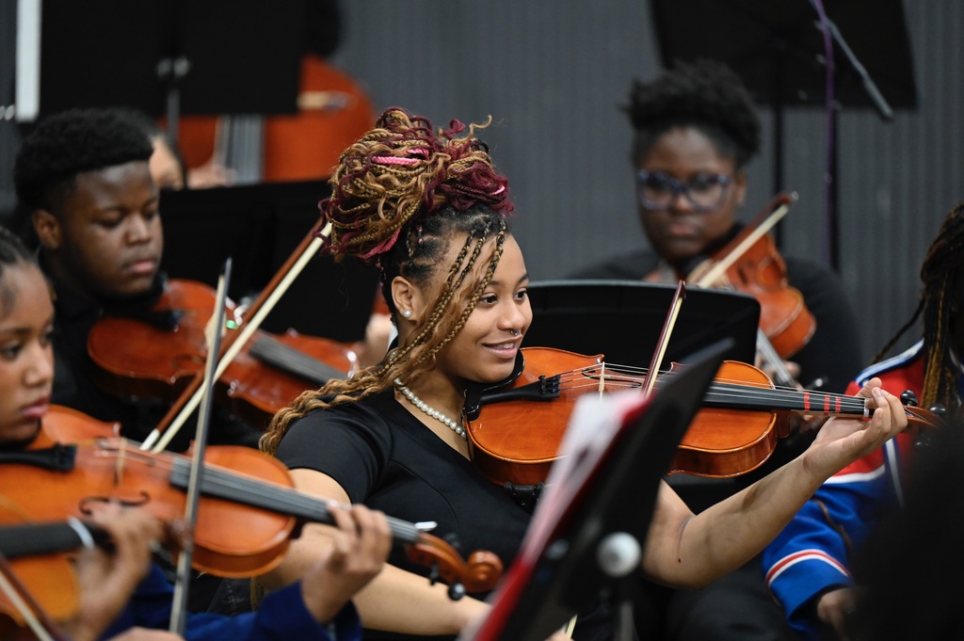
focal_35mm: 200
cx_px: 482
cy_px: 320
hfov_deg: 10.3
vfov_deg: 6.9
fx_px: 5351
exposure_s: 1/125
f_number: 2.8
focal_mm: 200
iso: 5000
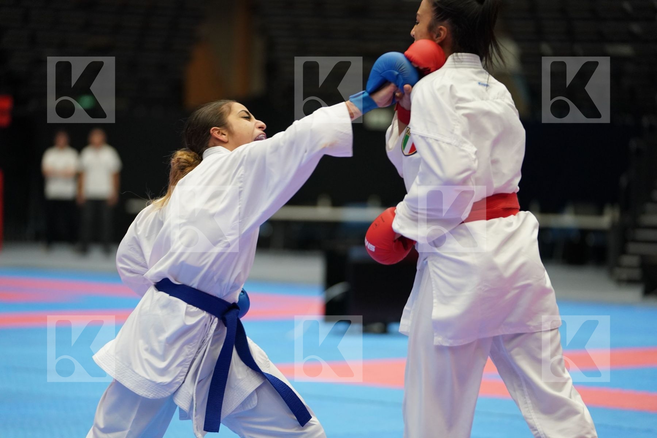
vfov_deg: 9.6
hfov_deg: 14.3
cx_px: 328
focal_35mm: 143
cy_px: 219
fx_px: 2610
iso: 2500
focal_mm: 143
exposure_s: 1/1000
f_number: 2.8
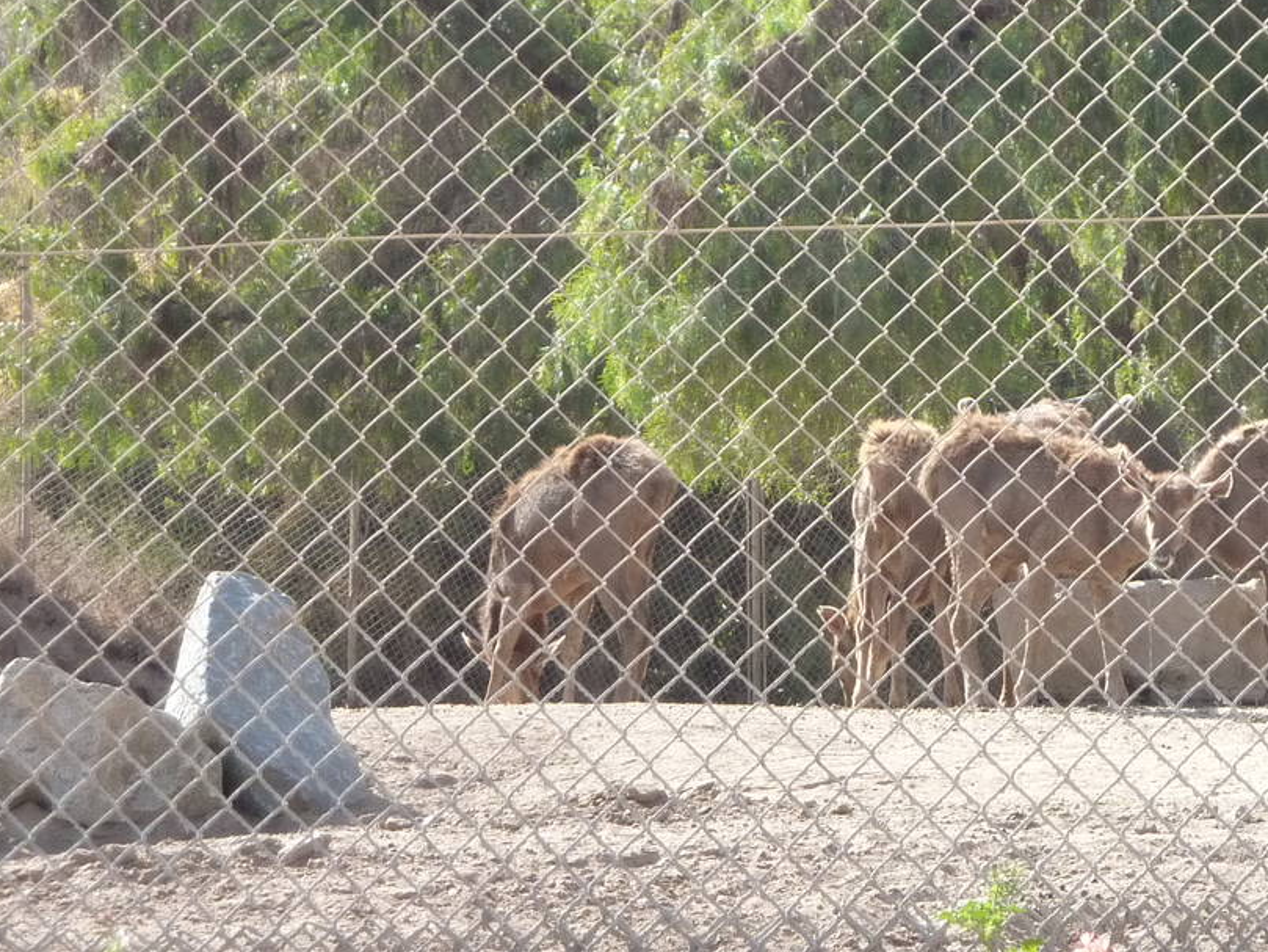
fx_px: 9269
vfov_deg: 5.9
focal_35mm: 253
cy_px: 329
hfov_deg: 7.8
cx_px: 1218
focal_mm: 21
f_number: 4.4
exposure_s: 1/250
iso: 250
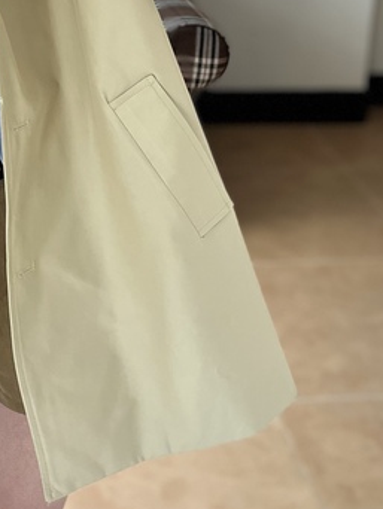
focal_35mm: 76
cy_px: 37
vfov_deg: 24.8
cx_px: 46
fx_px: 1120
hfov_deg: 19.1
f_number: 1.6
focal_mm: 5.1
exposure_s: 1/85
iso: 125
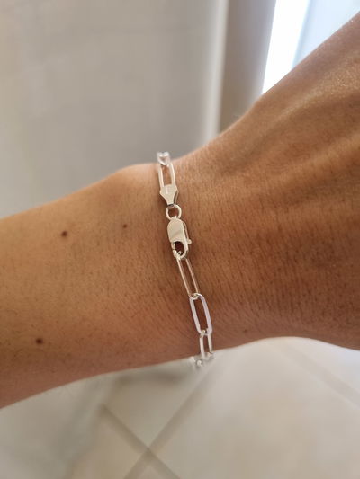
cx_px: 180
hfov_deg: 53.1
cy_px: 240
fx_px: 360
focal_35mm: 26
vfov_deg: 67.3
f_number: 1.8
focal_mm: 5.4
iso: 200
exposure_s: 1/50
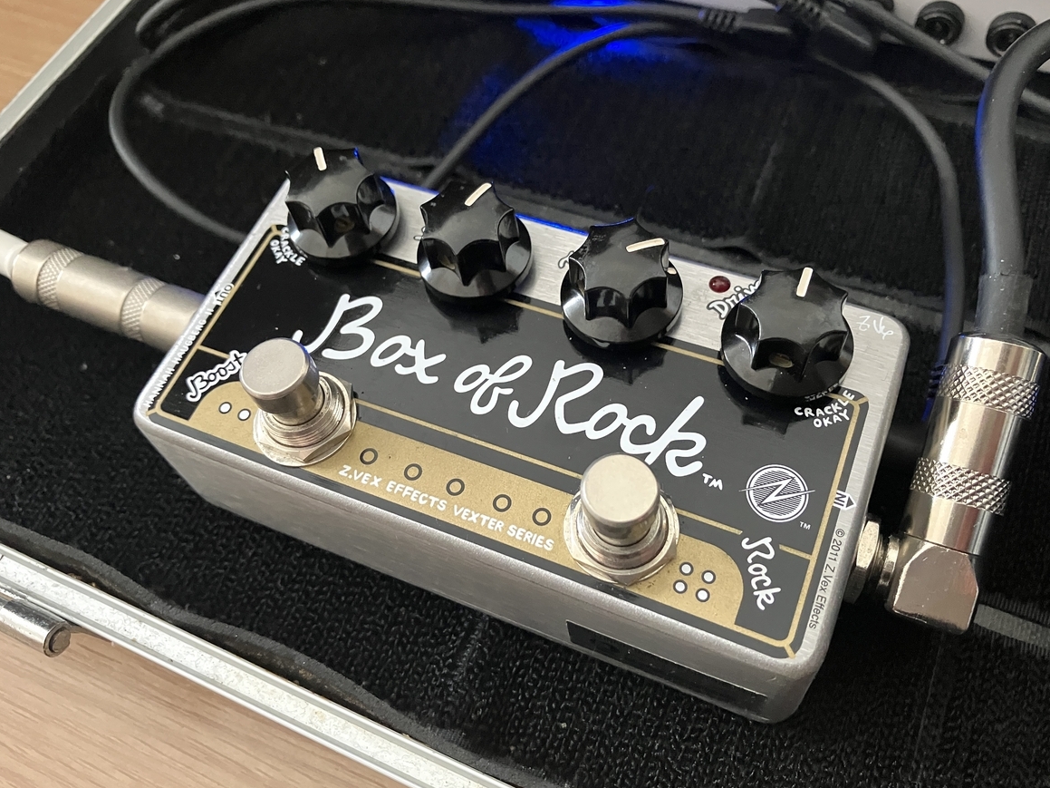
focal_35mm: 29
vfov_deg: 48.2
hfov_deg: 61.7
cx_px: 539
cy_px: 394
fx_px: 880
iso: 500
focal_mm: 3.99
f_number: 1.8
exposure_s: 1/30
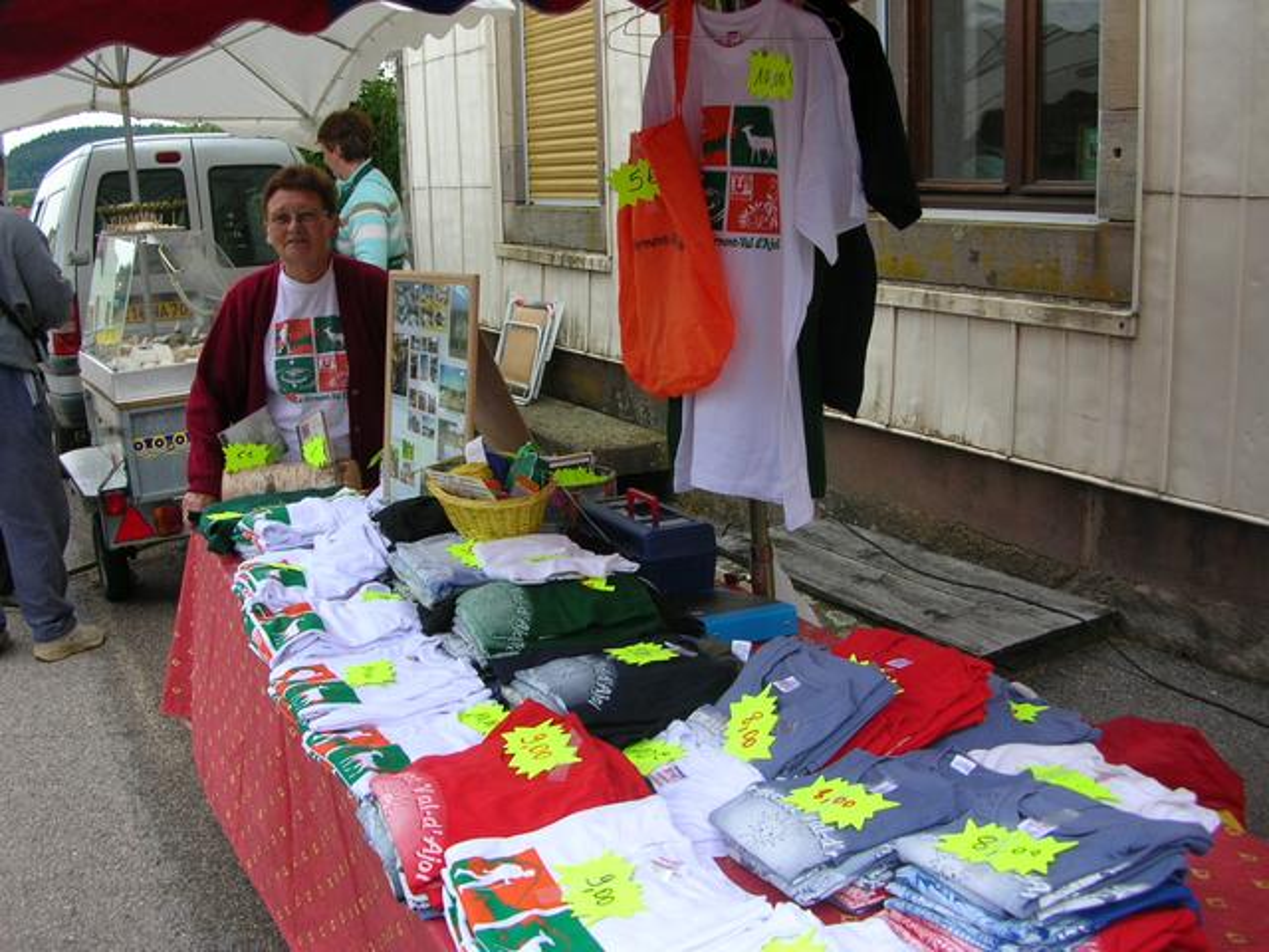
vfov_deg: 40.7
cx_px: 634
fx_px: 1283
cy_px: 476
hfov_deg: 52.6
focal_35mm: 35
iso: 50
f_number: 2.8
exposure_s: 1/84.4
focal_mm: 5.8
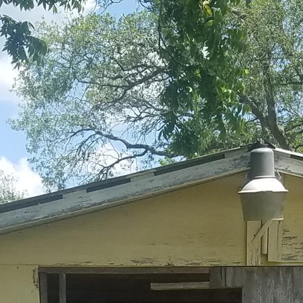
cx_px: 226
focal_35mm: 126
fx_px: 1248
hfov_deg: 13.8
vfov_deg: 12.8
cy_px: 509
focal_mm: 4.2
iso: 50
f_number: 1.7
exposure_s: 1/1516
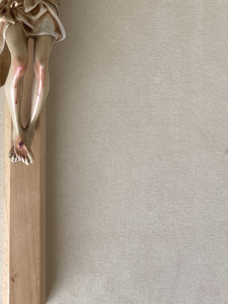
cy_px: 25
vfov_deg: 34.6
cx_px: 27
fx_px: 456
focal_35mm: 52
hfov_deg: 27.1
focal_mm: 4.25
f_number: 1.8
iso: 32
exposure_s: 1/140
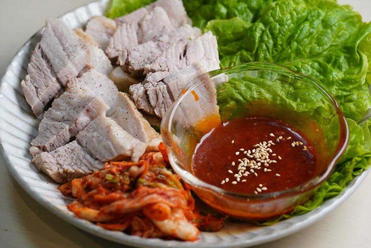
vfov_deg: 13.0
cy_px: 124
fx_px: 1082
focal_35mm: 105
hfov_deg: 19.5
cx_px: 186
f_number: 5.6
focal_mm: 105
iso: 3200
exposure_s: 1/500
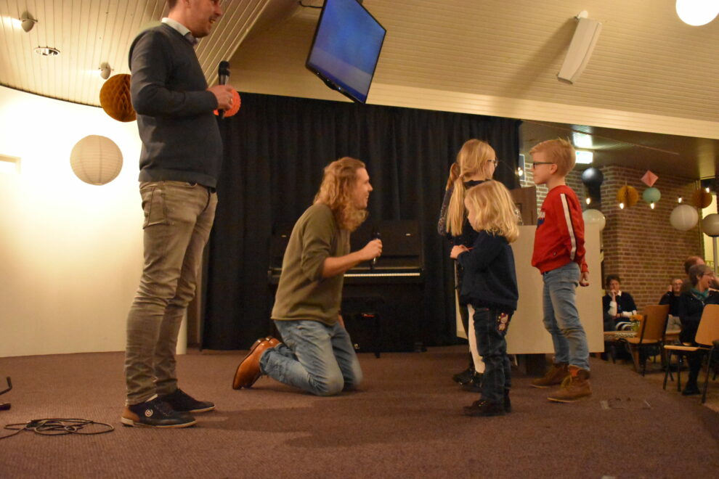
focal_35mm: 36
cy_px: 240
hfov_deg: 53.1
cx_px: 360
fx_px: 719
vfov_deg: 36.9
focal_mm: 24
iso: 12800
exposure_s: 1/60
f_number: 4
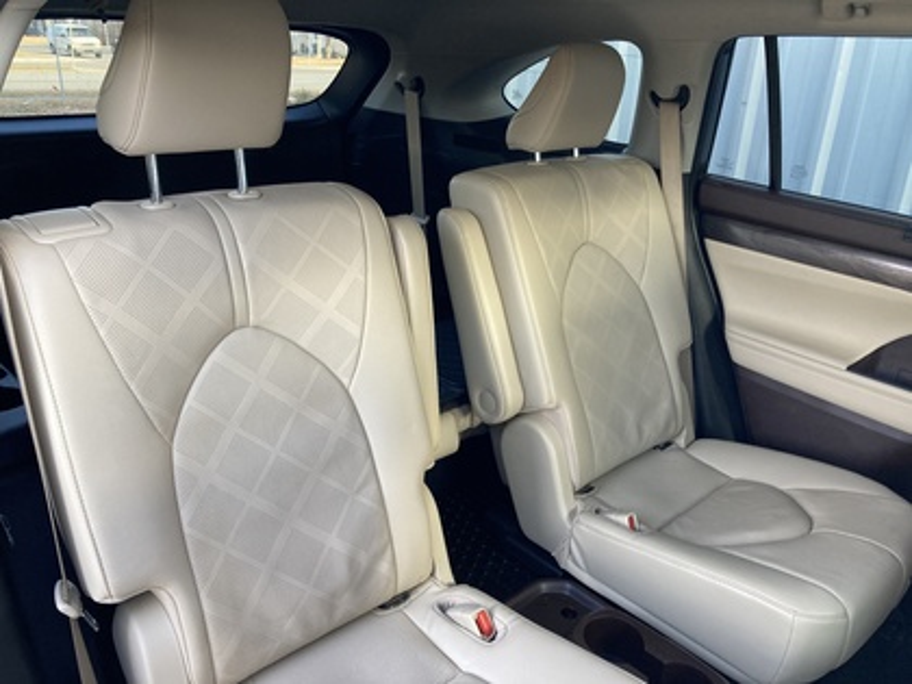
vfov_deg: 49.7
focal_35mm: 28
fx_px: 738
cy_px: 342
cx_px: 456
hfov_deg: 63.4
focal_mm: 3.99
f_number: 1.8
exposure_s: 1/121
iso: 80
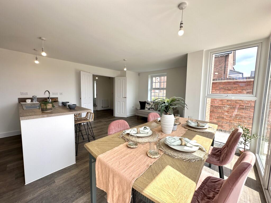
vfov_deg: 85.7
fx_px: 110
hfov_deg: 102.1
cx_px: 136
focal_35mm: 14
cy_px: 102
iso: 40
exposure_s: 1/309
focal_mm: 2.22
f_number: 2.2
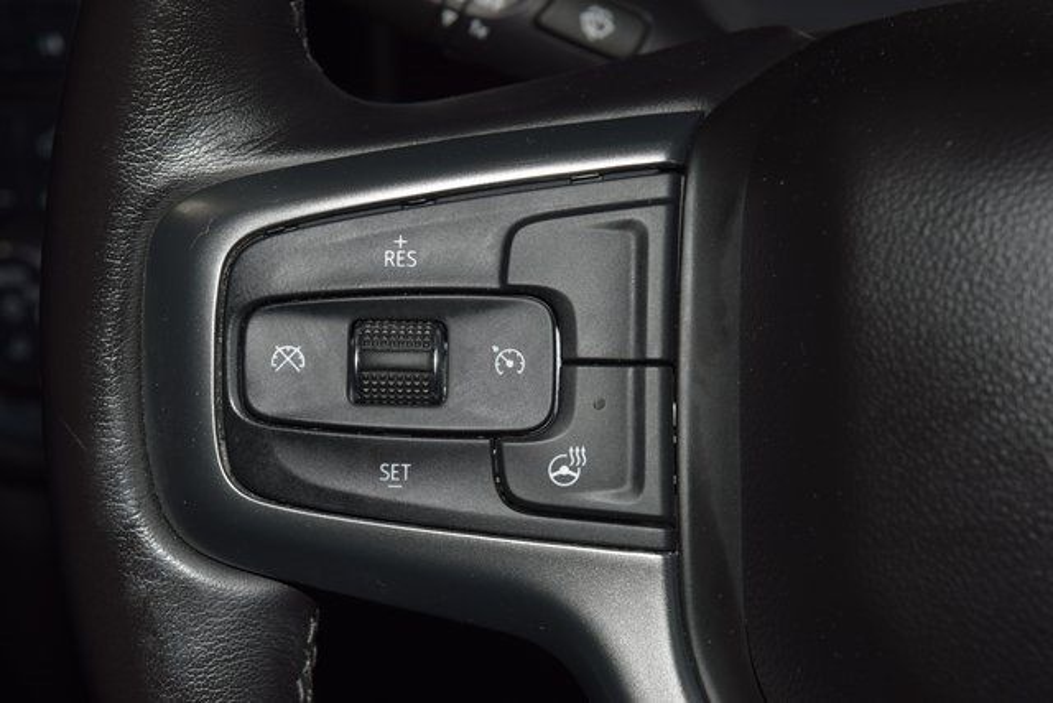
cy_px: 352
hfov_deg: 21.9
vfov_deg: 14.7
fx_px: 2721
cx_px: 526
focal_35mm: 93
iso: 100
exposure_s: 1/125
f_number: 8
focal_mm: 62
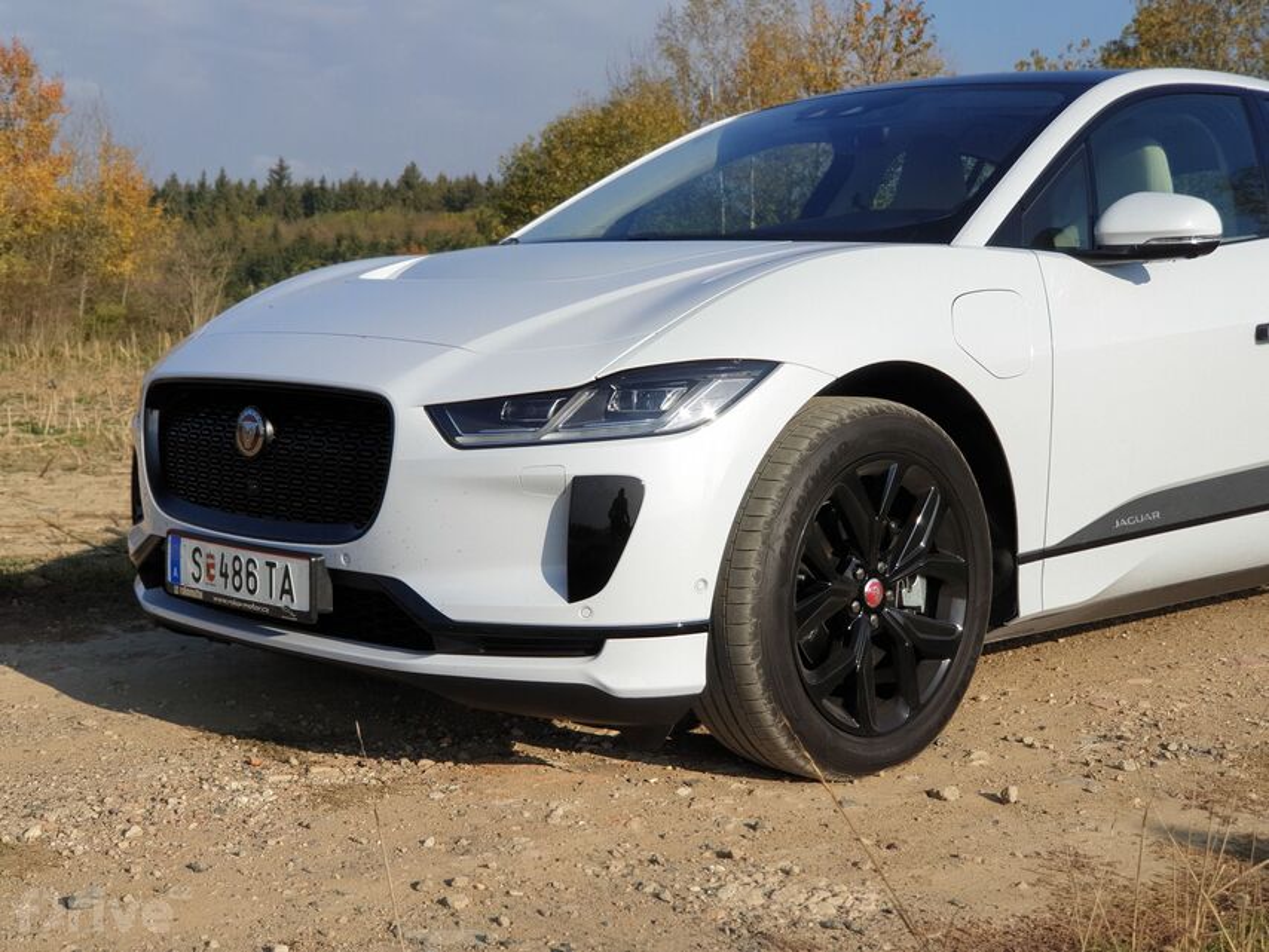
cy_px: 476
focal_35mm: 52
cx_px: 634
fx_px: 1907
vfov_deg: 28.0
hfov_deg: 36.8
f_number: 2.4
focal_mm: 6
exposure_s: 1/1157
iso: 25
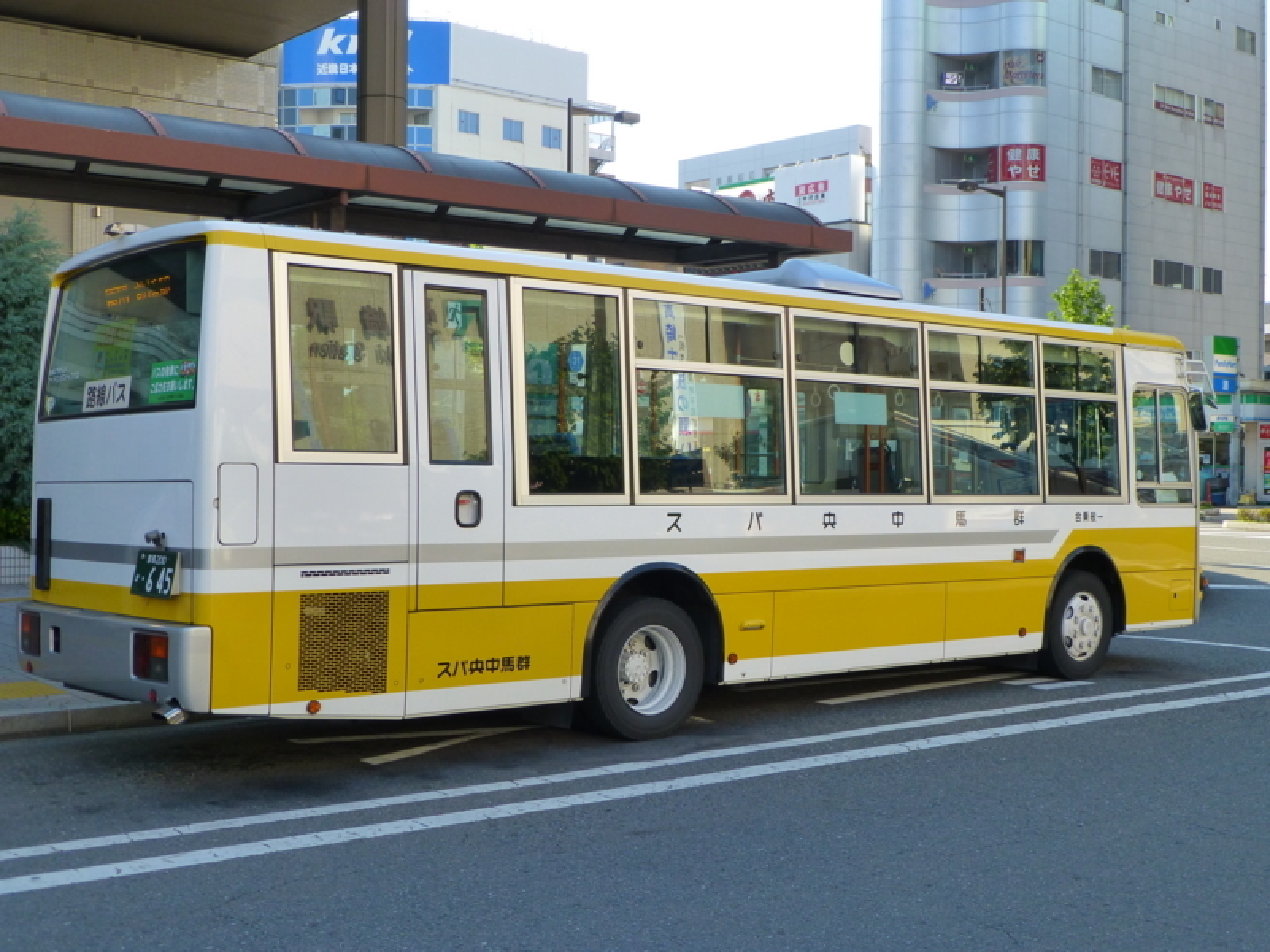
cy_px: 476
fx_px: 1504
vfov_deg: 35.1
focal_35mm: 41
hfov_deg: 45.8
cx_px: 635
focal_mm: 7.4
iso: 160
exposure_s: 1/250
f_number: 3.9
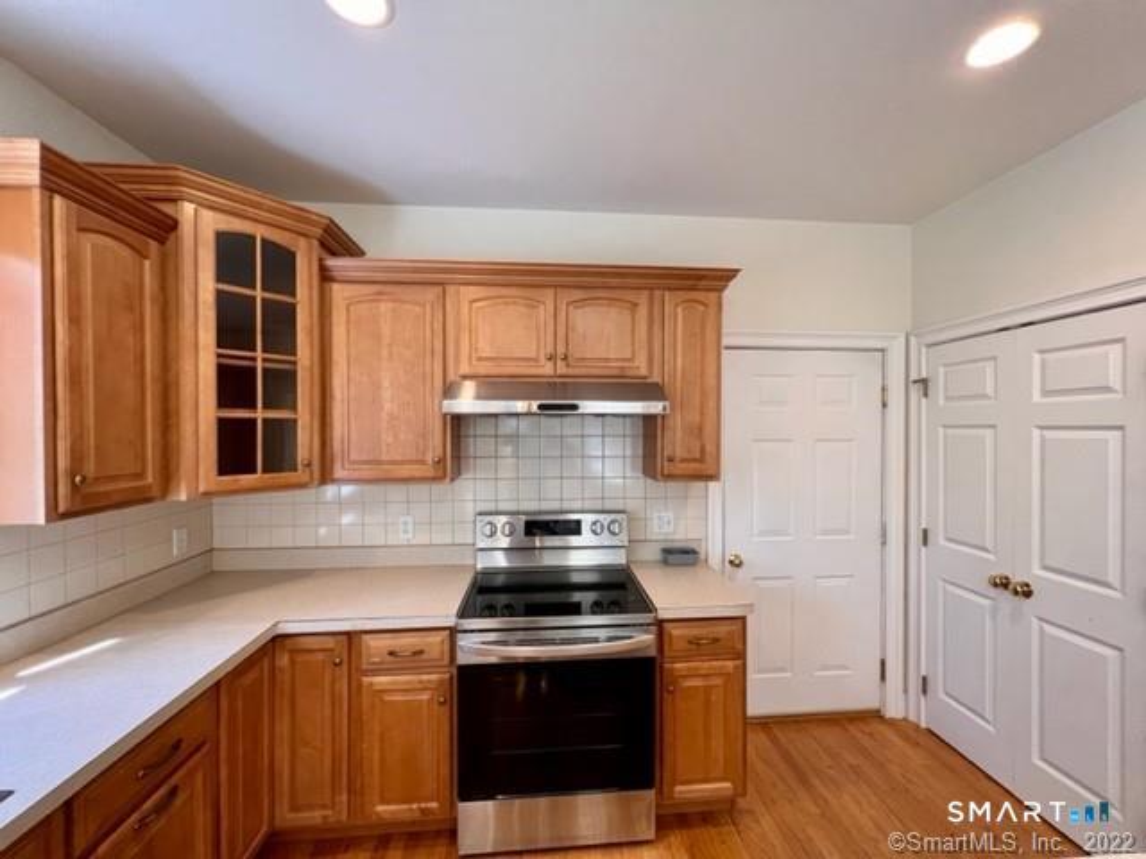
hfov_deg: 106.2
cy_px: 430
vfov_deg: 89.9
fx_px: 430
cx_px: 573
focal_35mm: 13
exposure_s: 1/120
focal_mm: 1.57
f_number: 1.8
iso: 200
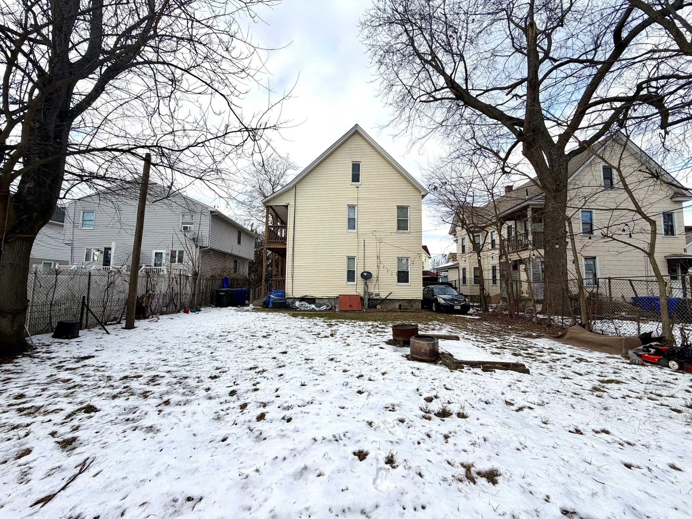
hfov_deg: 102.1
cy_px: 260
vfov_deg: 85.7
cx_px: 346
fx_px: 280
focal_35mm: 14
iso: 32
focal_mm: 2.22
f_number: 2.2
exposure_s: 1/770
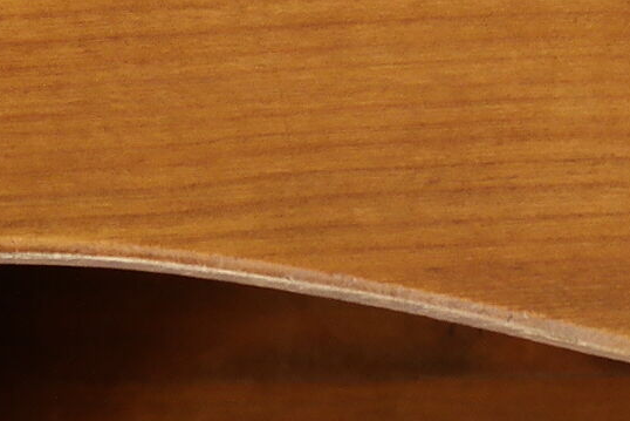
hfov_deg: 11.9
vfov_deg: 7.9
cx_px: 929
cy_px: -433
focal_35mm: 166
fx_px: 2906
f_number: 5.6
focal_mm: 20
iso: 800
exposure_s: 1/25
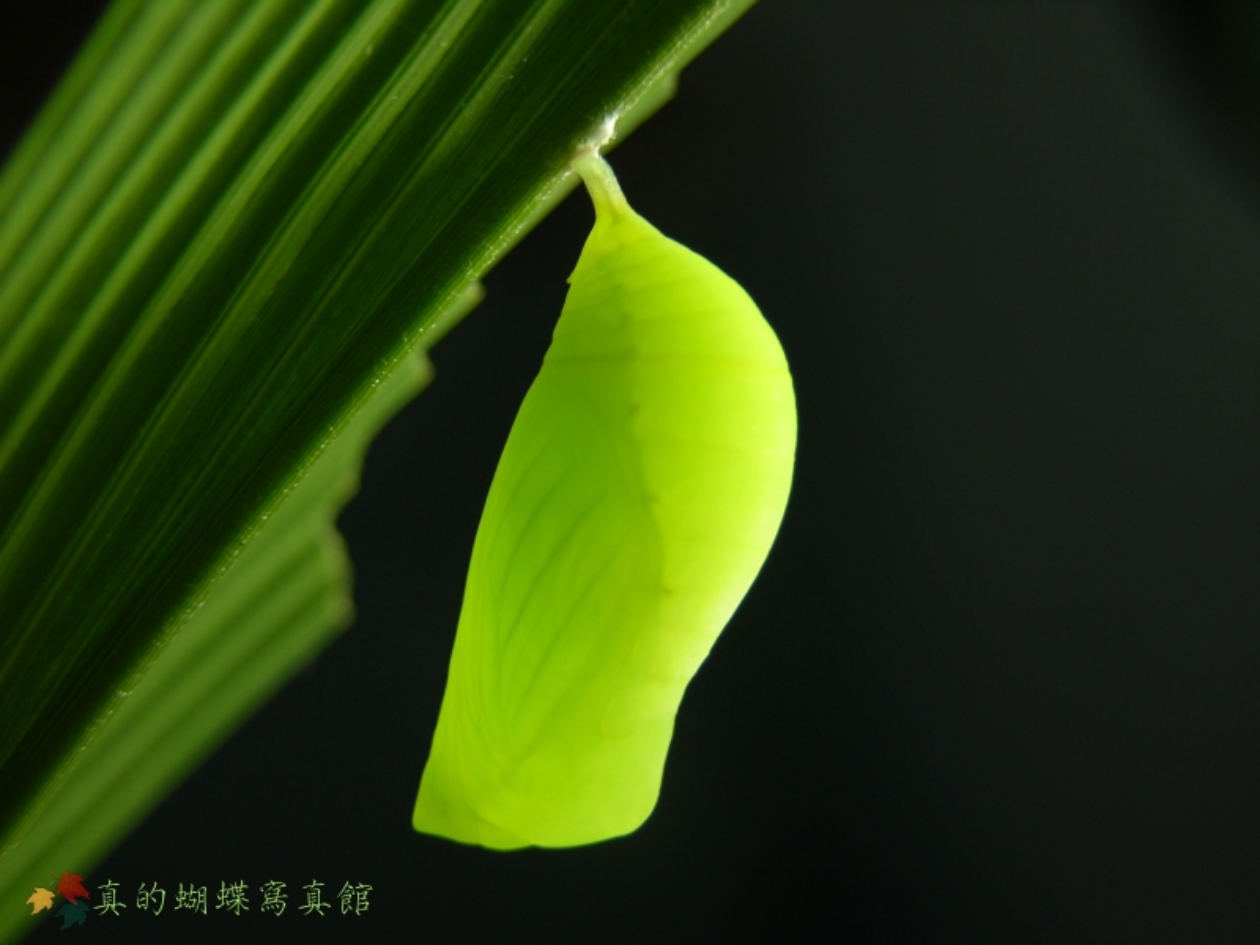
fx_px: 3640
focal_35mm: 100
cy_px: 472
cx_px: 630
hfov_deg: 19.6
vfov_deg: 14.8
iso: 50
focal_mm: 25.4
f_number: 3.6
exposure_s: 1/20.9
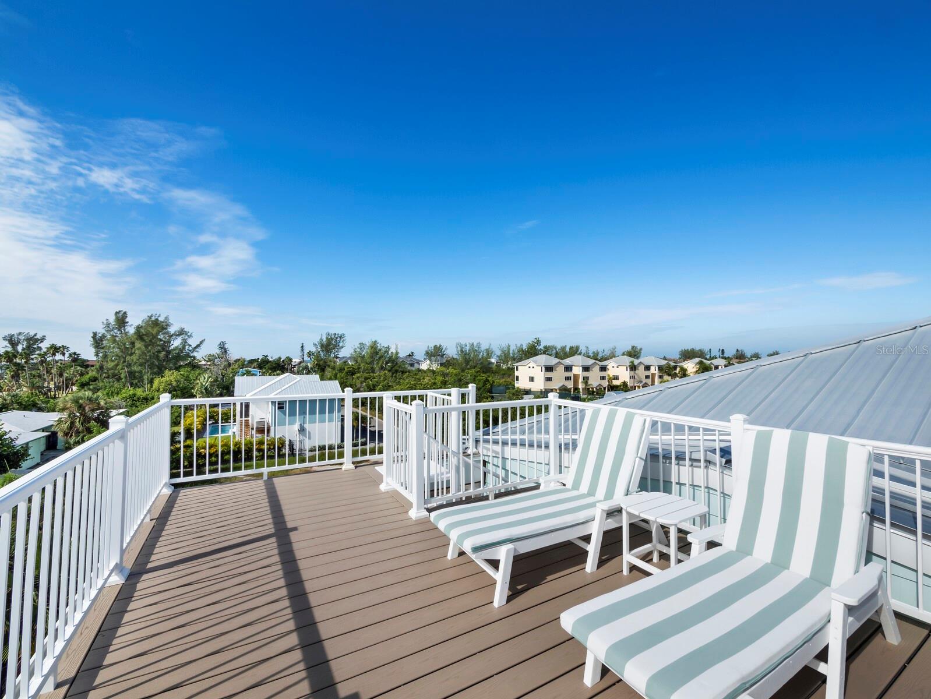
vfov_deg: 85.7
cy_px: 350
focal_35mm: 14
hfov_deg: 102.0
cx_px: 466
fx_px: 377
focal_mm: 7
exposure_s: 1/250
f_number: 11
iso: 200
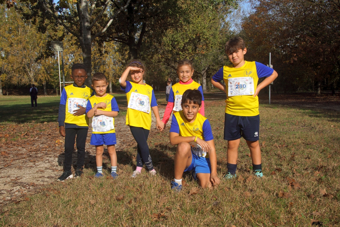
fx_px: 397
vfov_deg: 31.9
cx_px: 170
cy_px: 114
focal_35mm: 42
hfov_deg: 46.4
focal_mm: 28
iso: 100
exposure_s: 1/320
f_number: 10
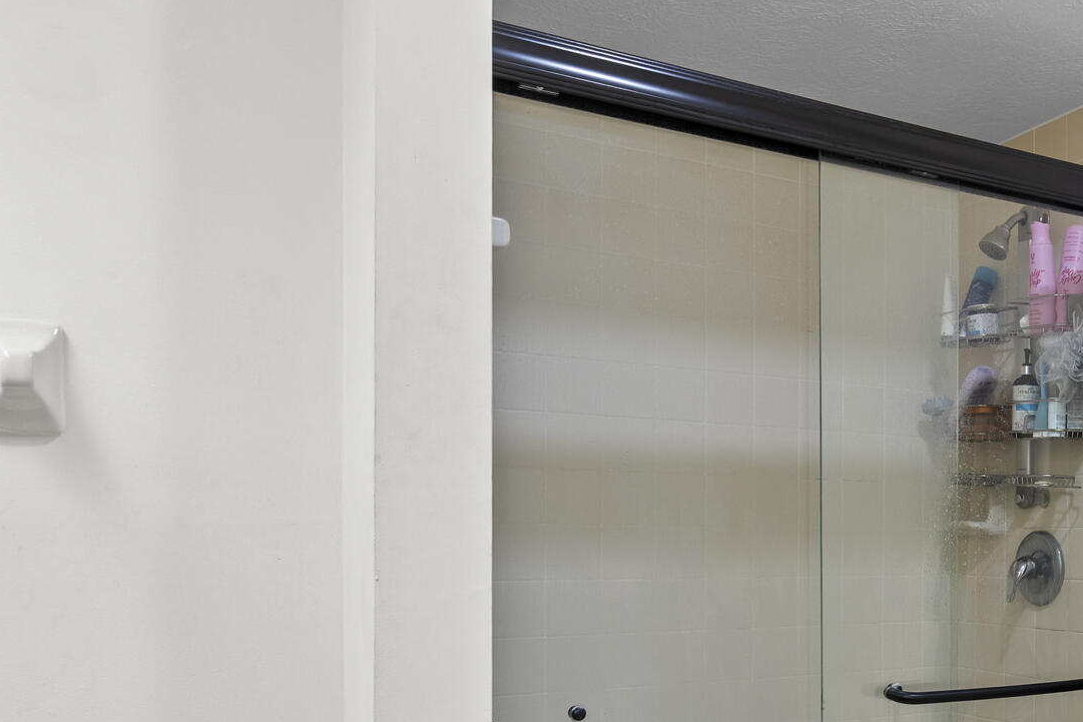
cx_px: 975
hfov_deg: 46.8
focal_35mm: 37
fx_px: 1113
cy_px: 541
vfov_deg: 35.2
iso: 400
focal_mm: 16
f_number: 9
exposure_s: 1/3
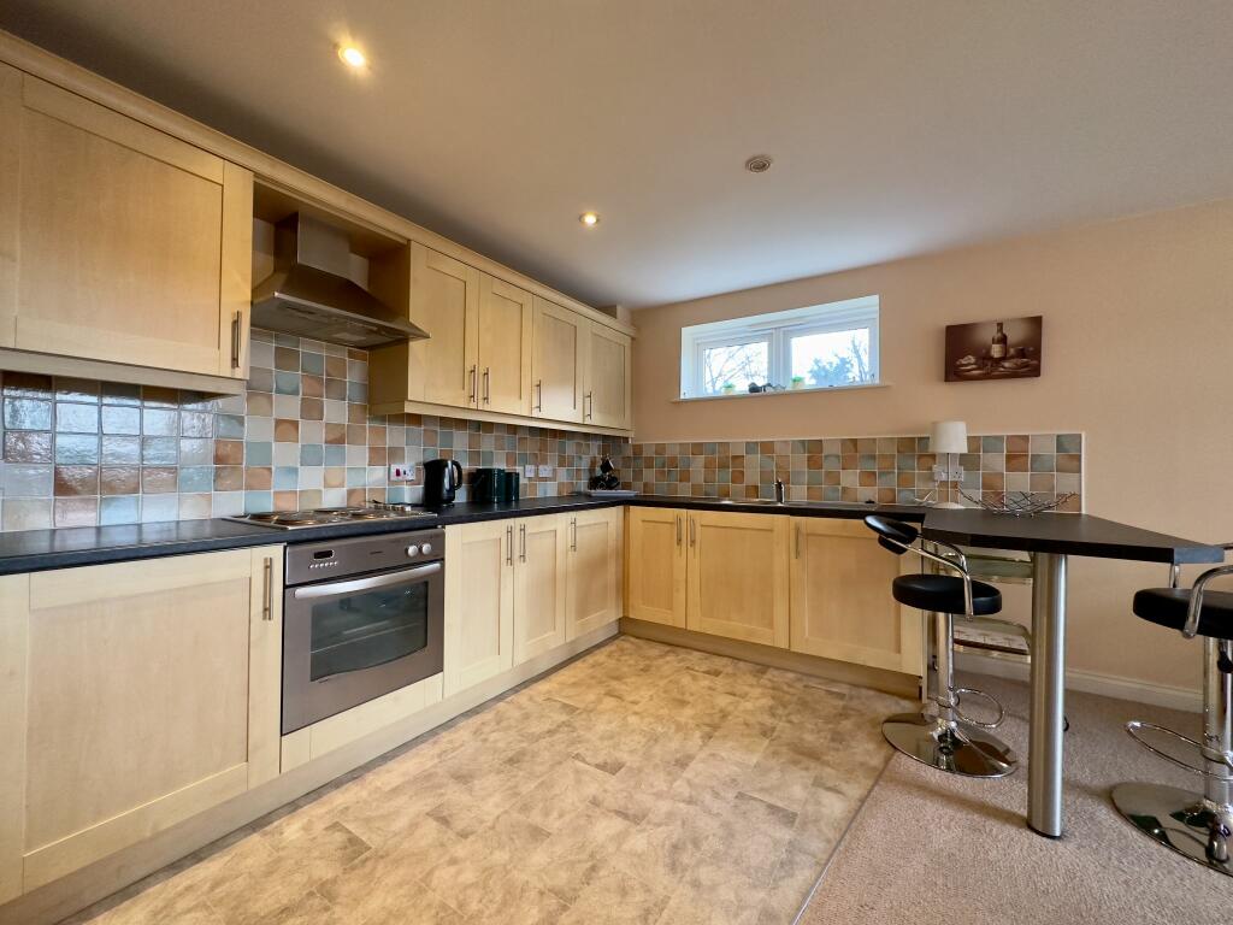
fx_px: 499
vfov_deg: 85.7
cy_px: 462
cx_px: 616
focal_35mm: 14
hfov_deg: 102.1
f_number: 2.2
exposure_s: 1/100
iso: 320
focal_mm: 2.22
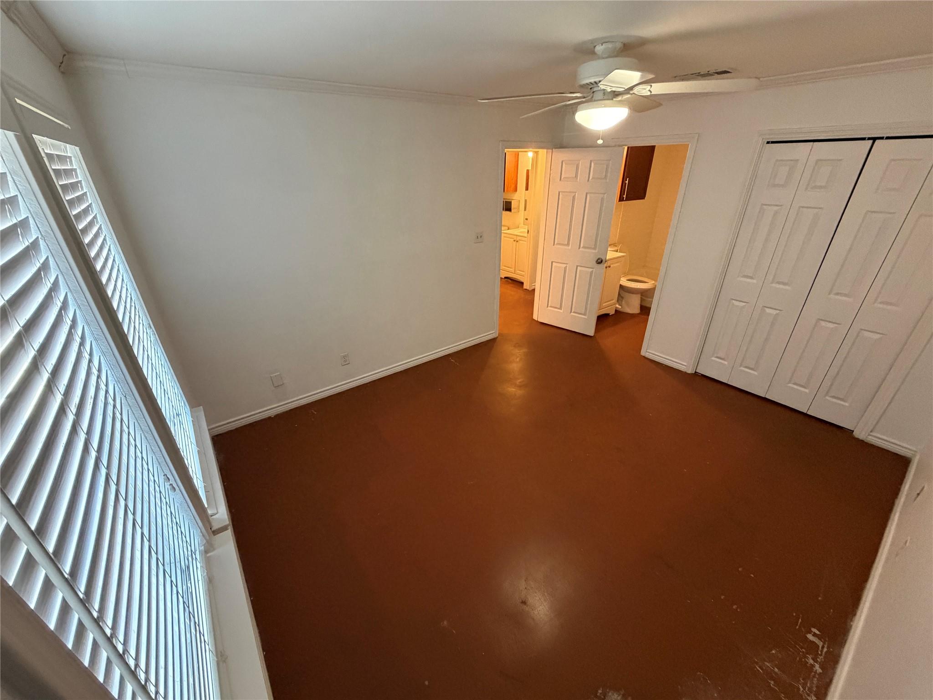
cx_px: 466
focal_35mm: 14
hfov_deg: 102.1
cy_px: 350
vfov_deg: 85.7
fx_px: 377
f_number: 2.2
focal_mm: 2.22
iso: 500
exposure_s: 1/60
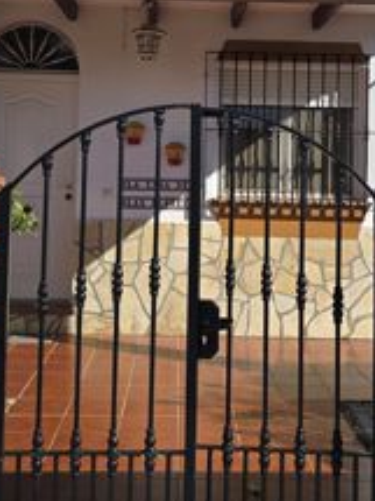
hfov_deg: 25.6
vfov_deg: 33.5
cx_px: 208
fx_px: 824
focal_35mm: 57
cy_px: 168
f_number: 1.7
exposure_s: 1/1505
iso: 12
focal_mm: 6.3
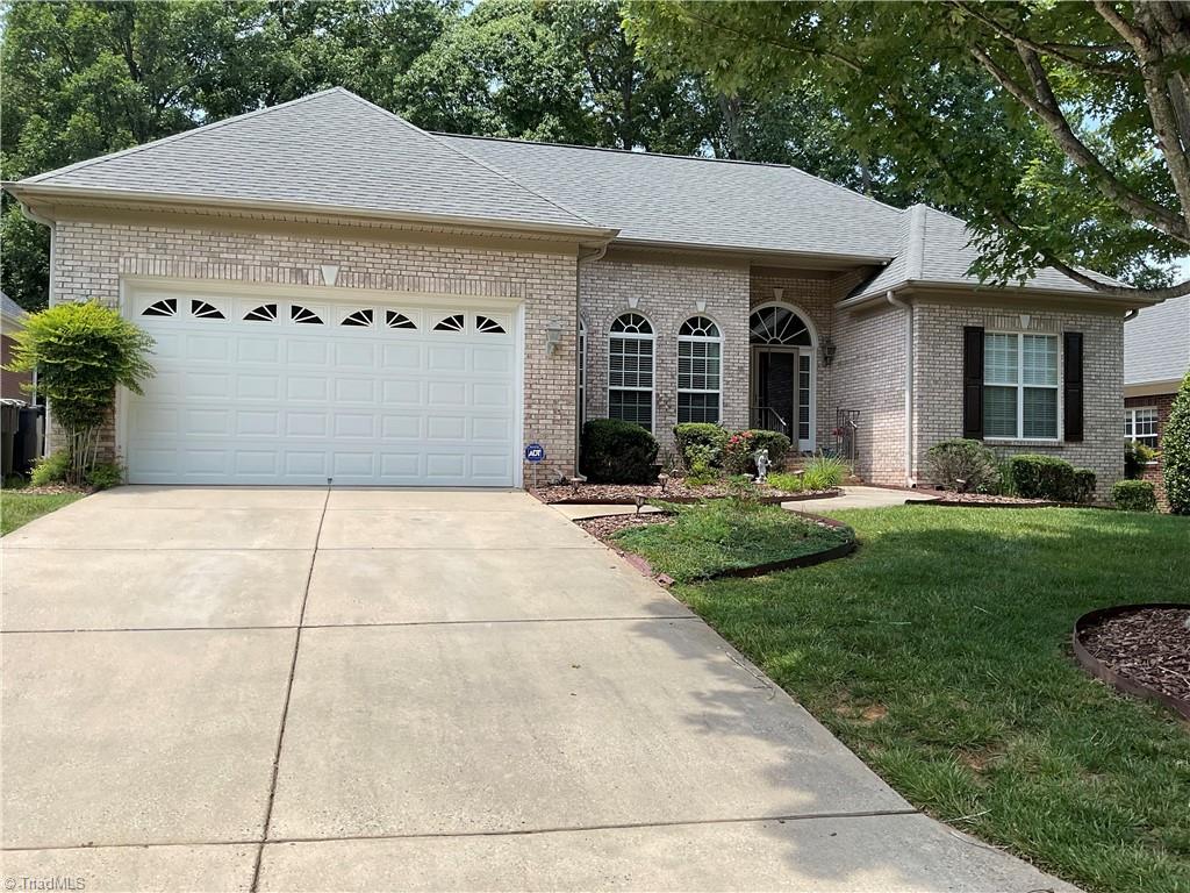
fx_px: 997
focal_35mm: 29
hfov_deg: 61.7
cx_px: 595
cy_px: 446
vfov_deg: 48.2
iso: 16
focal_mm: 3
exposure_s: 1/1250
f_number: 1.8
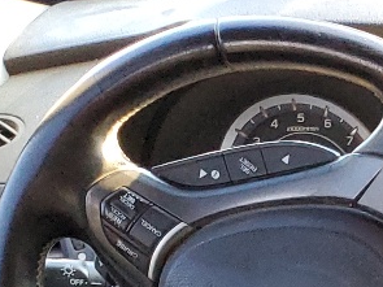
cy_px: 773
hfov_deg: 12.1
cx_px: 817
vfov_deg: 9.1
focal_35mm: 141
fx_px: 1559
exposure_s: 1/60.2
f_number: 1.5
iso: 165
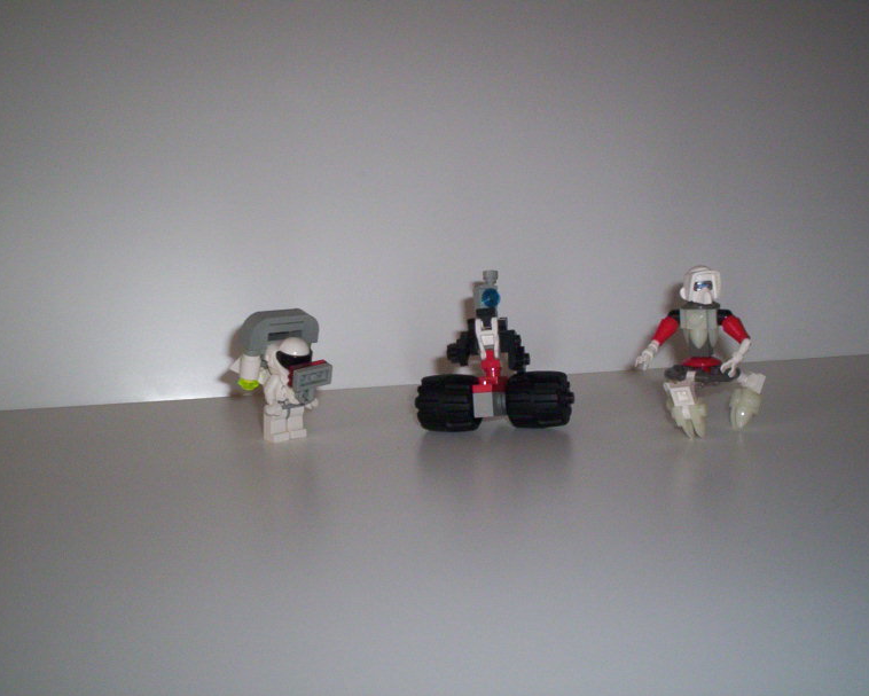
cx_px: 463
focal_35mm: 40
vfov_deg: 37.4
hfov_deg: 45.8
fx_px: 1029
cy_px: 344
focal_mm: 4.99
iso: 140
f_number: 4.5
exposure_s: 1/60
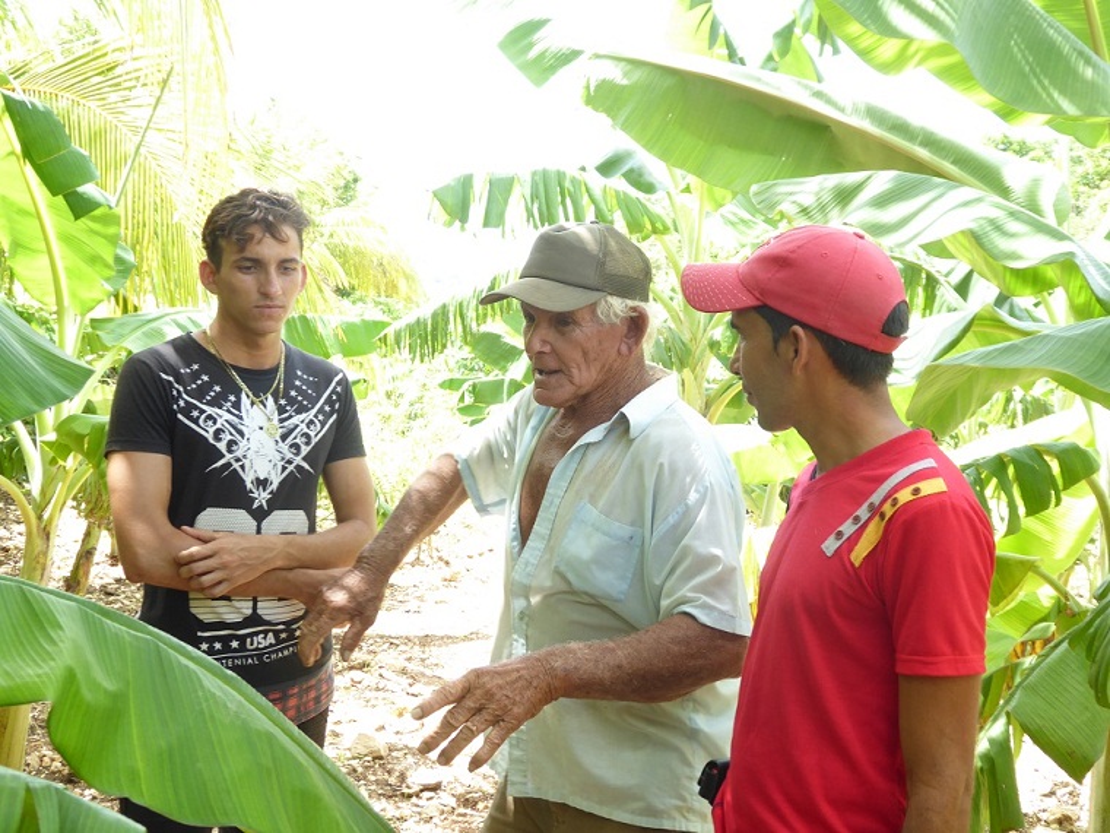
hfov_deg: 38.2
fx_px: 1603
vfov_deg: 29.1
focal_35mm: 50
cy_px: 416
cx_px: 555
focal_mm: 9
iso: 125
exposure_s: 1/60
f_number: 4.1
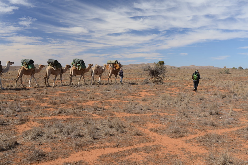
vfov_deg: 36.9
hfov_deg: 53.1
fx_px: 248
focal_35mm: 36
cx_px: 123
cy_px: 81
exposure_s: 1/200
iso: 100
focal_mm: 35
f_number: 5.6
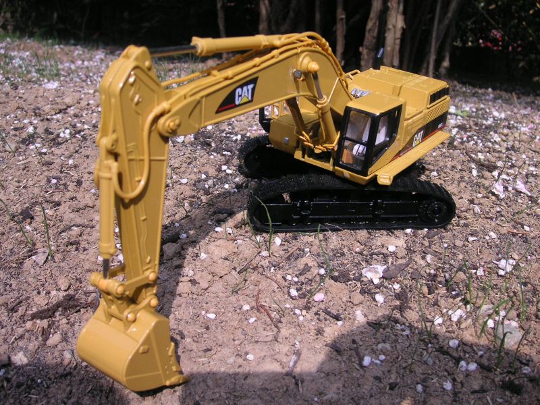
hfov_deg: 50.1
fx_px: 577
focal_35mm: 37
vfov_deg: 38.7
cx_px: 270
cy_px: 202
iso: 50
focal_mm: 6.1
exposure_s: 1/750
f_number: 2.8
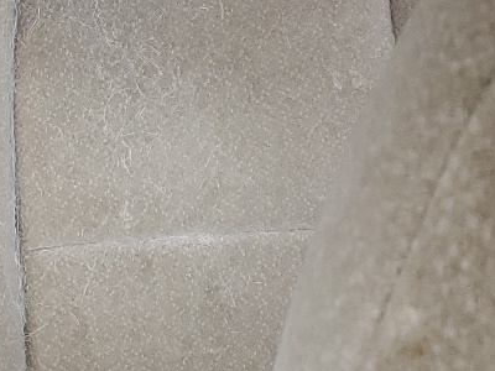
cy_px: 147
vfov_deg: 14.2
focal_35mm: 104
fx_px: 1487
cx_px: -312
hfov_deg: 16.6
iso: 95
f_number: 1.5
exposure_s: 1/60.2
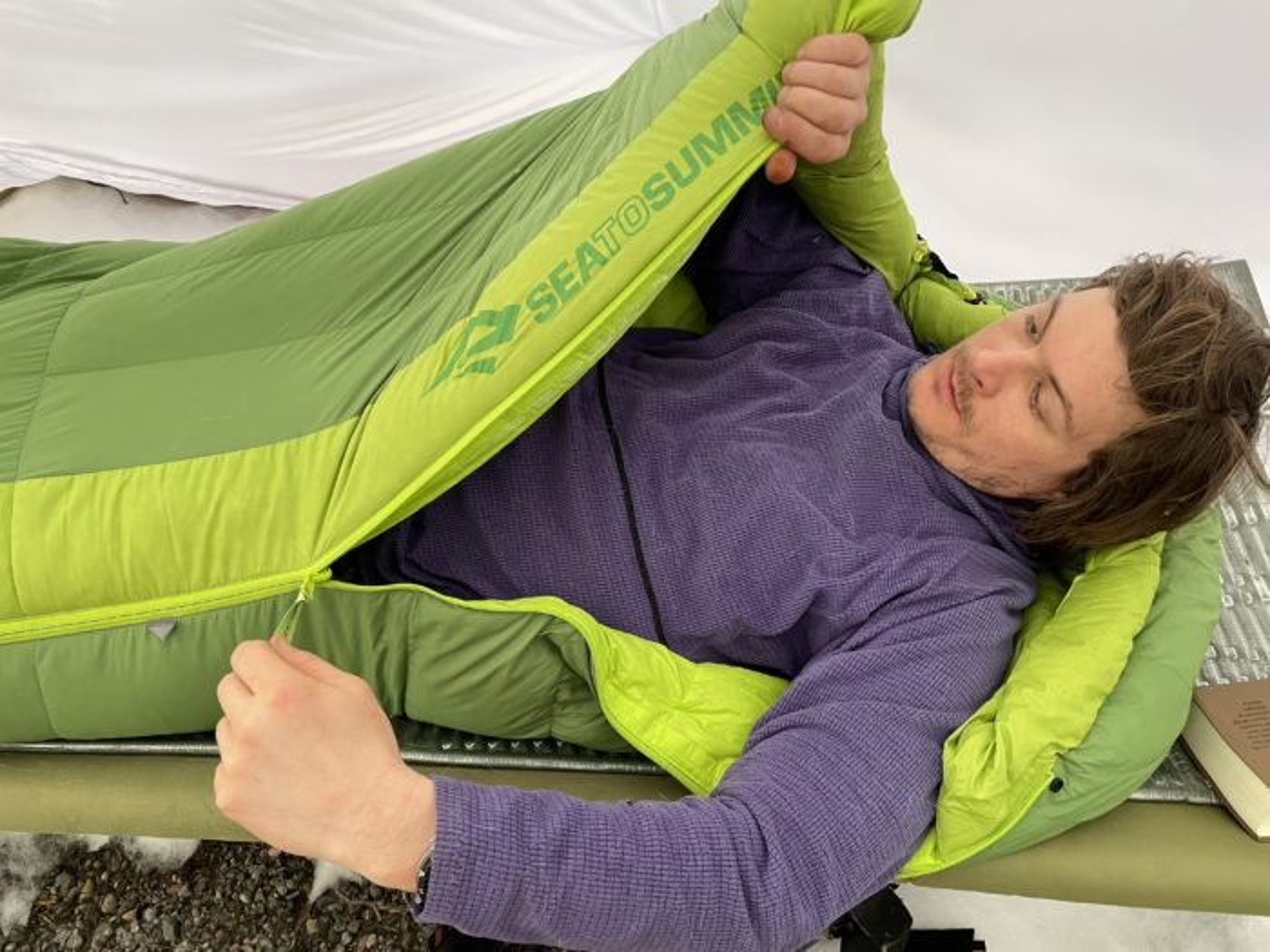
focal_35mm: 26
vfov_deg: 53.1
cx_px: 635
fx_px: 954
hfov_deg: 67.3
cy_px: 476
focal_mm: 4.2
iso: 125
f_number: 1.6
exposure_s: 1/91
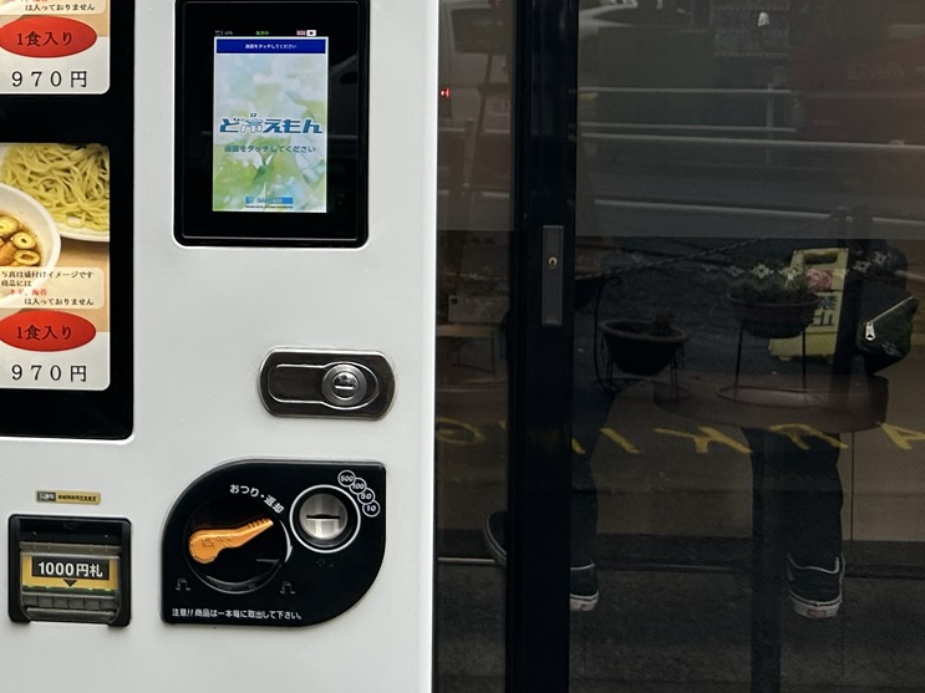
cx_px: -222
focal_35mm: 70
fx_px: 1870
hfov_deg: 24.8
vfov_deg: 20.6
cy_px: 92
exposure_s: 1/383
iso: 50
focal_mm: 5.7
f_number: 1.5
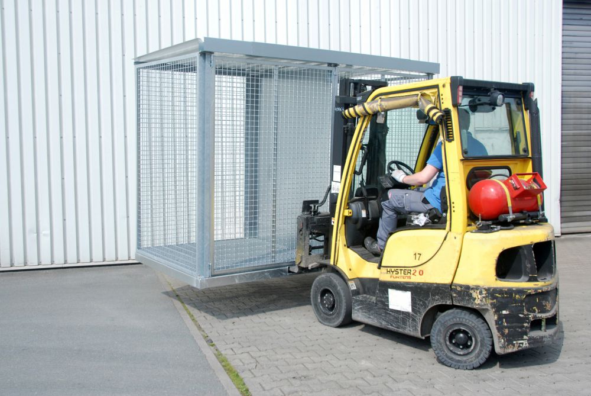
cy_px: 198
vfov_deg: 37.0
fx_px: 592
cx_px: 296
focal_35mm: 36
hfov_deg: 53.1
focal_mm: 24
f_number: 7.1
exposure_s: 1/200
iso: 200
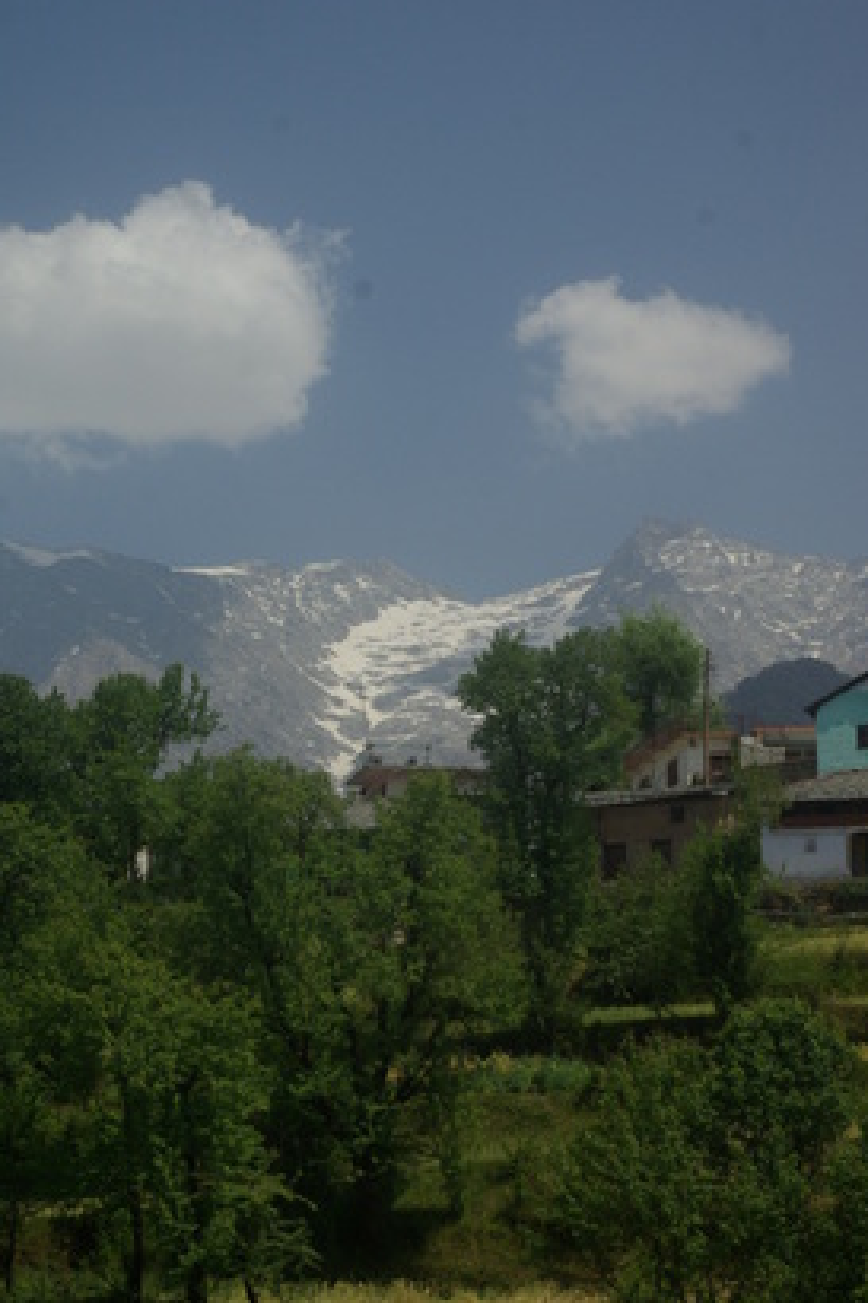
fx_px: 3496
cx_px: 458
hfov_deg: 14.2
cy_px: 706
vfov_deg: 21.1
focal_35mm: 97
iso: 100
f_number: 8
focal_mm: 55
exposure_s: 1/125
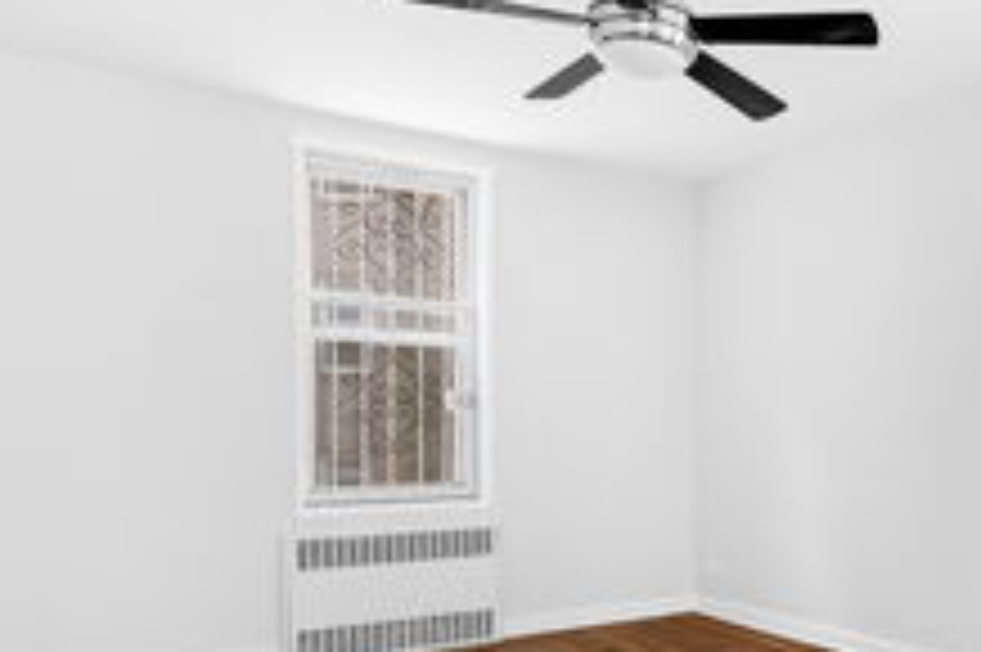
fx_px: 899
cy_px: 409
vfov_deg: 39.6
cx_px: 792
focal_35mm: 33
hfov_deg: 53.3
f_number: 8
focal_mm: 10
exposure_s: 3
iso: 640
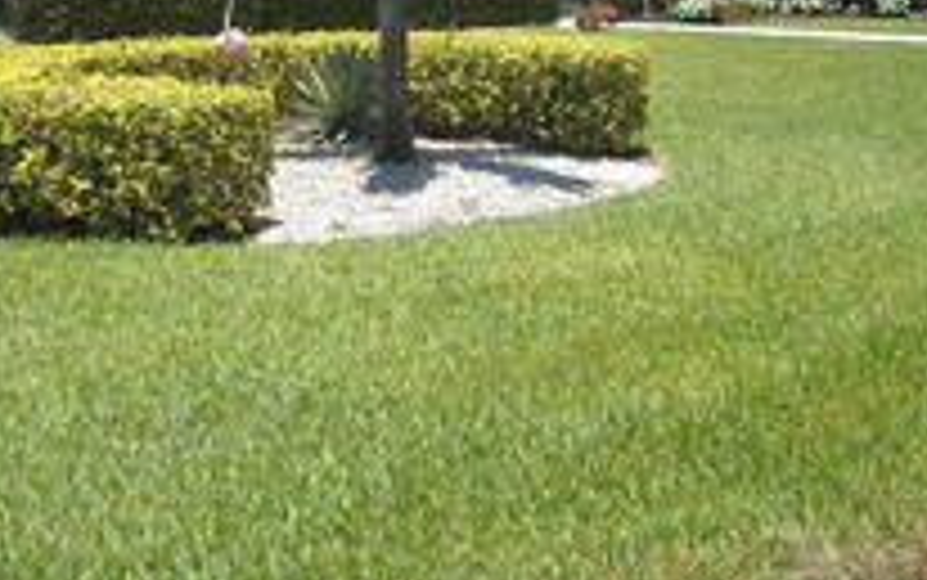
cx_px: 356
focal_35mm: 72
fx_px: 1820
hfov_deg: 28.5
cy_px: -54
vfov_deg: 17.5
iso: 64
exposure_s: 1/201
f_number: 5.6
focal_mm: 5.7
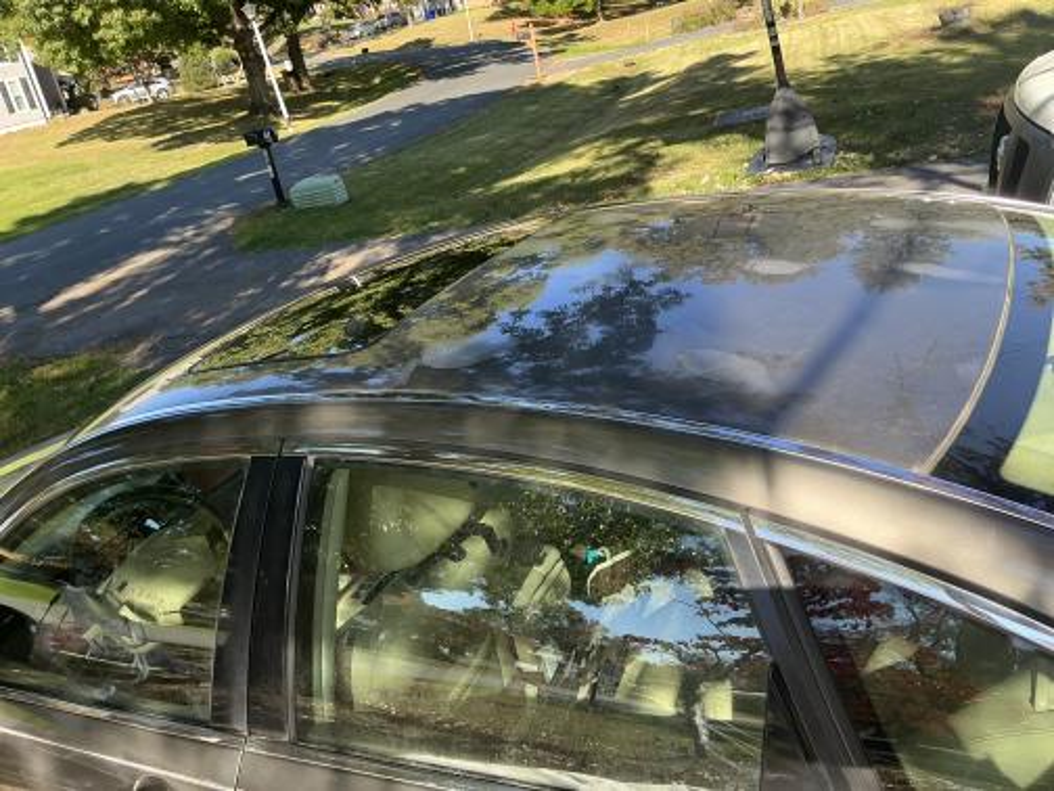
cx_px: 527
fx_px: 853
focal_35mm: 28
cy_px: 396
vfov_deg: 49.7
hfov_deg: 63.4
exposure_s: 1/223
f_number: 1.8
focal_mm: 3
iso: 20
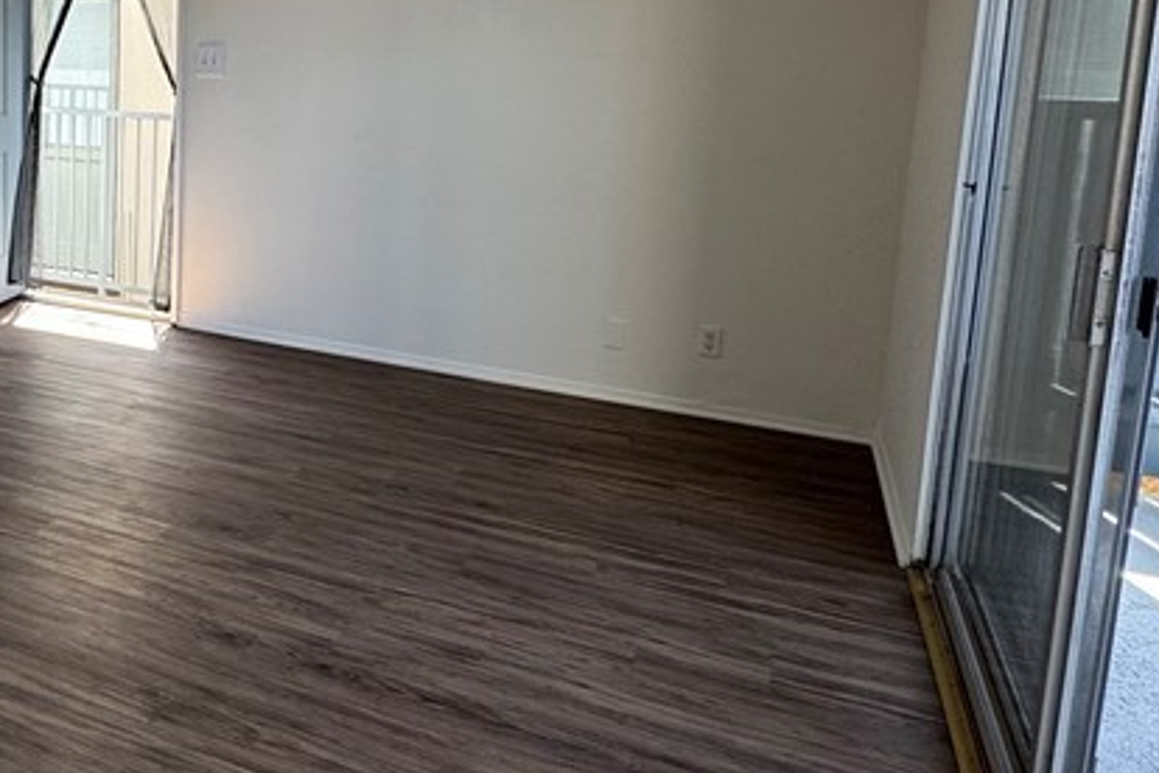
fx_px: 1159
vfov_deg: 36.0
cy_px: 190
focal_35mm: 36
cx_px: 59
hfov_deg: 46.4
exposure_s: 1/120
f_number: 2.2
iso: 80
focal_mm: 2.22
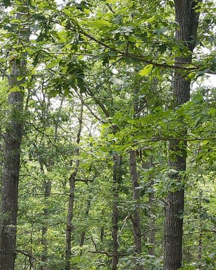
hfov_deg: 15.5
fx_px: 783
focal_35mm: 98
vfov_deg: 19.5
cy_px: 188
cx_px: 14
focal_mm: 4.5
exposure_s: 1/90
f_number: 2.8
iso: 100
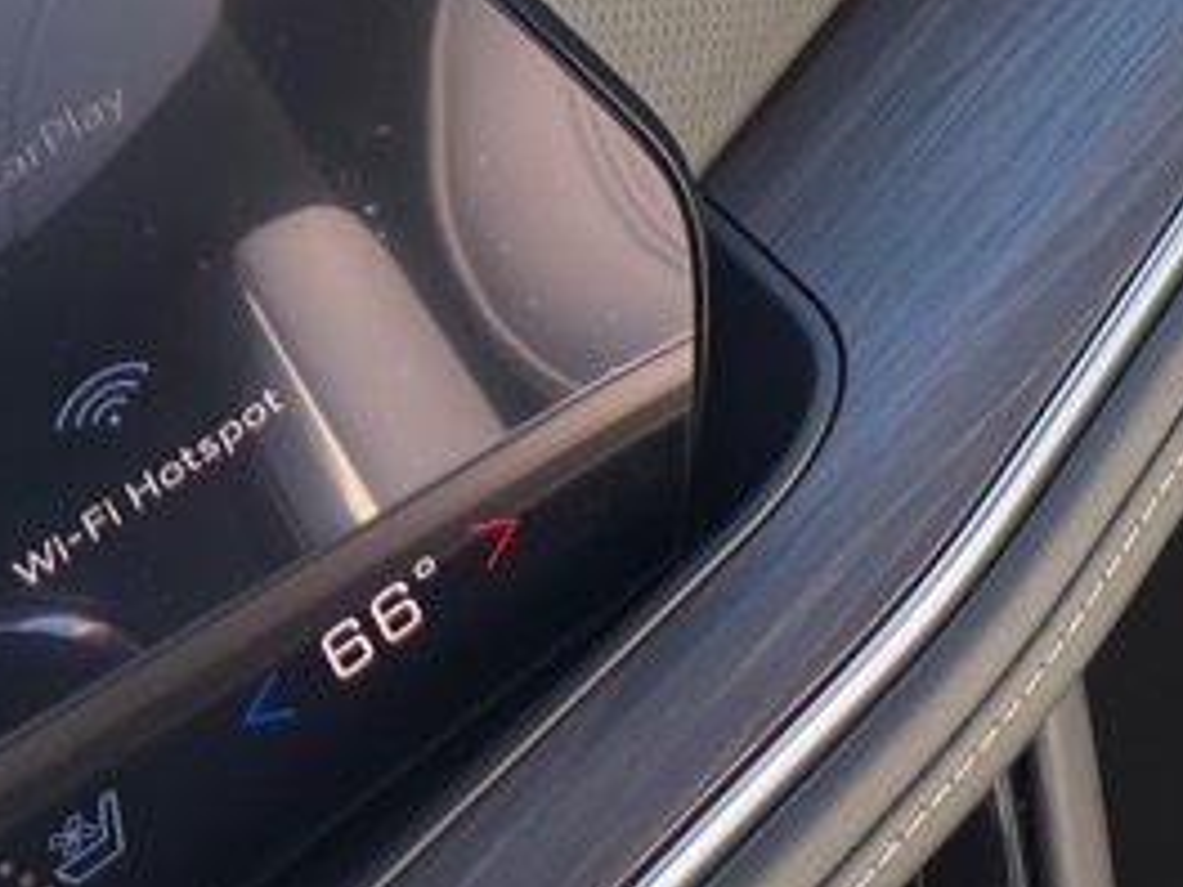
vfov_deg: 10.5
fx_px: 4648
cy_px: -448
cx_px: 2129
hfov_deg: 13.1
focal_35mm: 136
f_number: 1.78
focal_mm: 6.76
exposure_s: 1/273
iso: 80
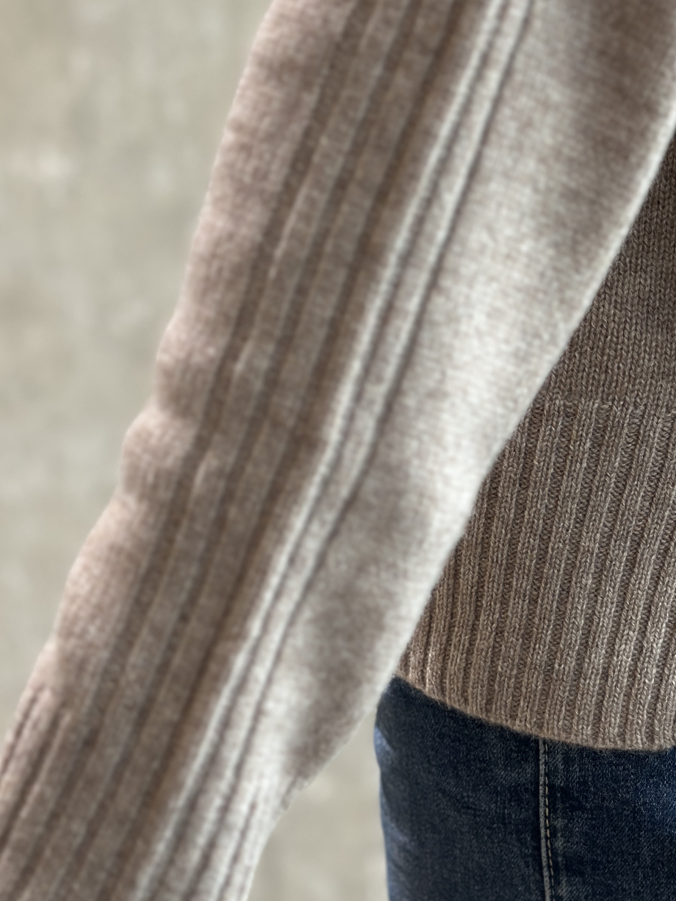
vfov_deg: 23.8
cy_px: 421
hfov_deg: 17.9
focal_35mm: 82
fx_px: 2135
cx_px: 513
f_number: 1.78
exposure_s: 1/100
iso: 200
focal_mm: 6.86
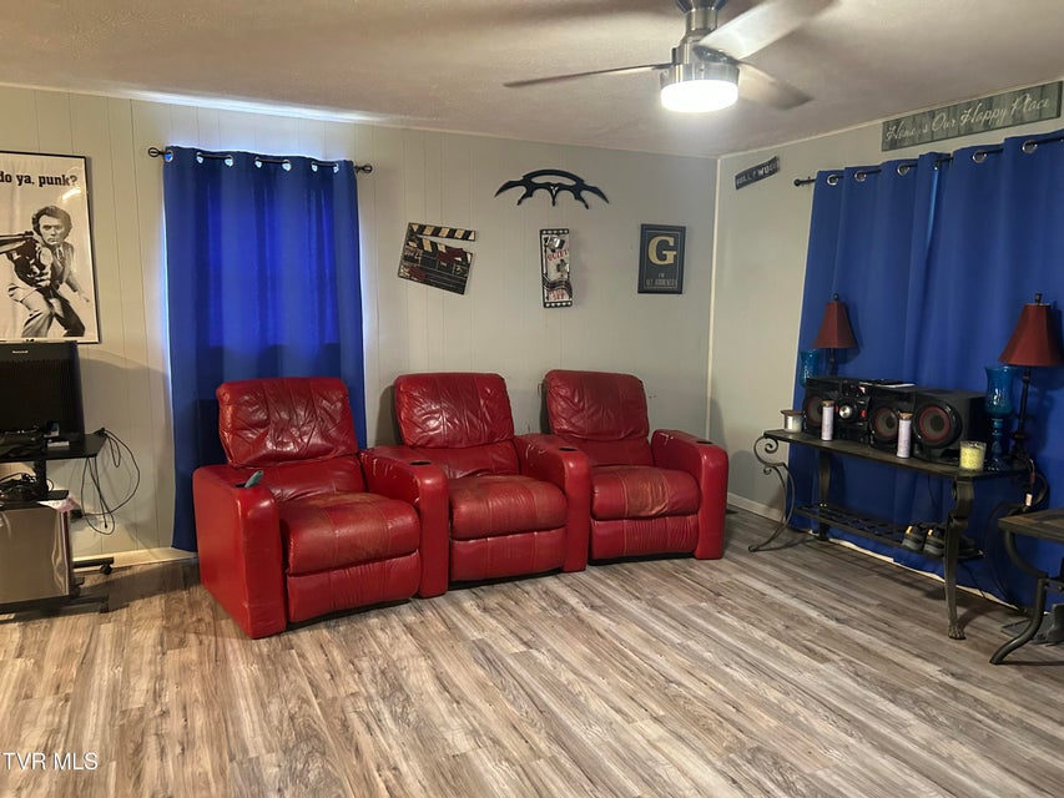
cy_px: 399
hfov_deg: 67.3
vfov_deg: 53.1
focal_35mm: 26
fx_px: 799
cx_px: 532
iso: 640
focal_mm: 5.7
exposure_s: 1/40
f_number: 1.5
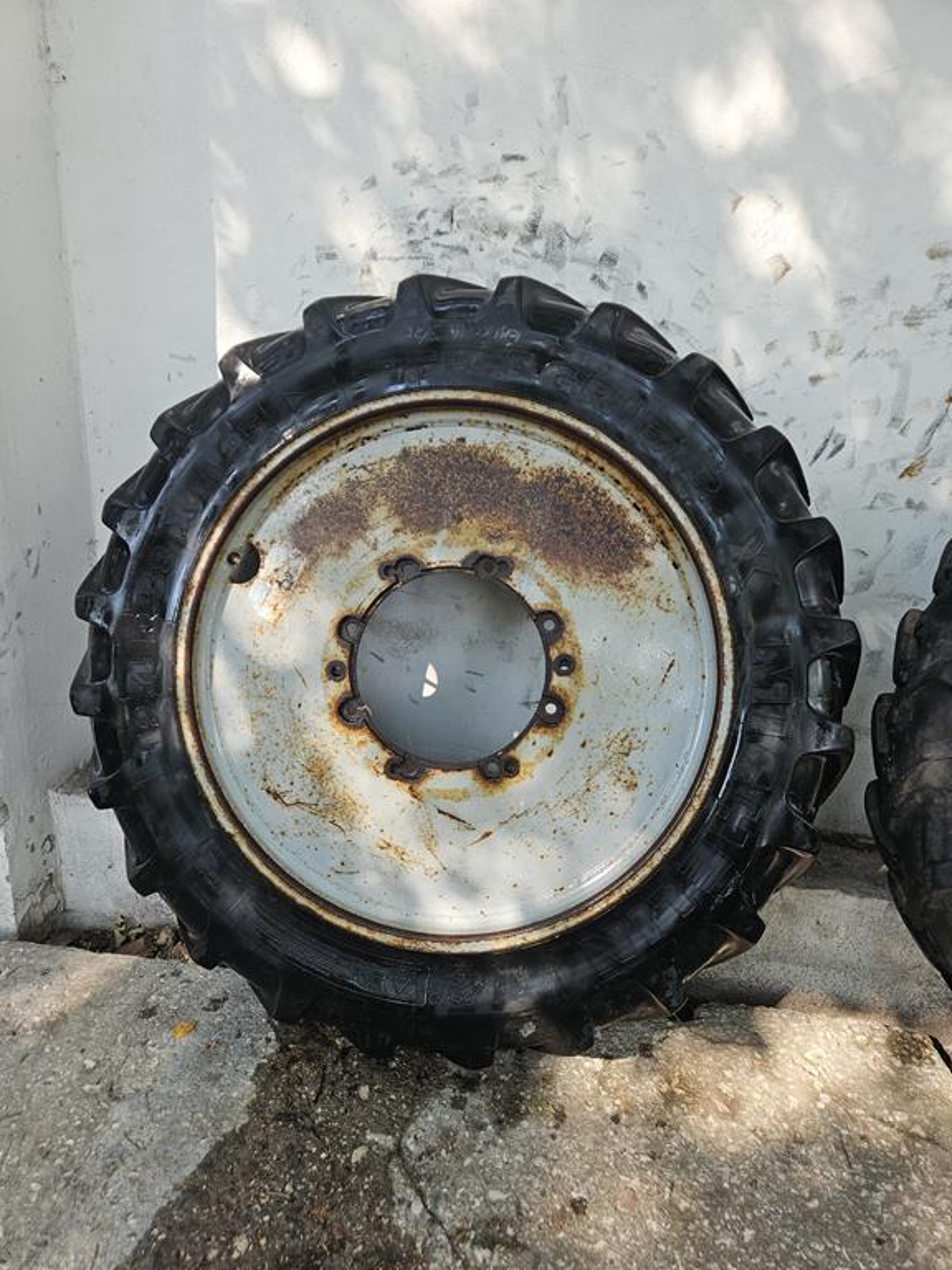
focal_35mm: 23
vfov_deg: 73.9
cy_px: 635
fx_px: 843
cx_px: 476
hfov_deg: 58.9
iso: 40
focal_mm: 5.4
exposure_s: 1/180
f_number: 1.8
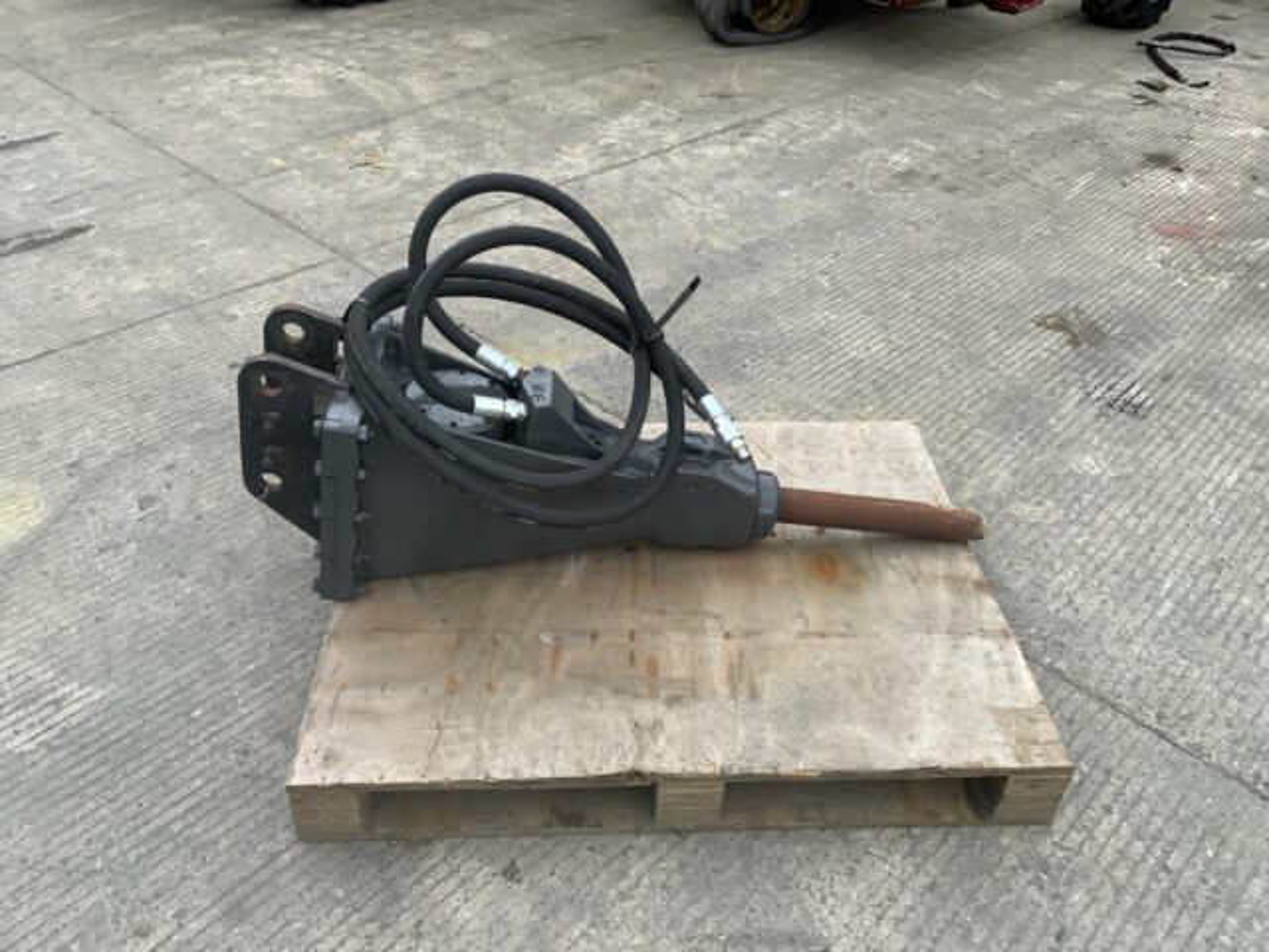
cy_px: 476
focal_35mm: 29
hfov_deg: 61.7
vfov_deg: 48.2
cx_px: 634
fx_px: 1063
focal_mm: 3
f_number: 1.8
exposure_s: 1/383
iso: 16
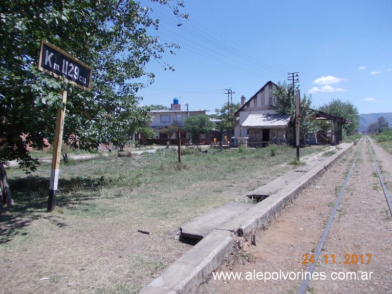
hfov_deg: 63.5
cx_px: 196
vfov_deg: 49.7
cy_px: 147
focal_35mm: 28
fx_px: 317
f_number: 5.4
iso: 80
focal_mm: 4
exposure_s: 1/320
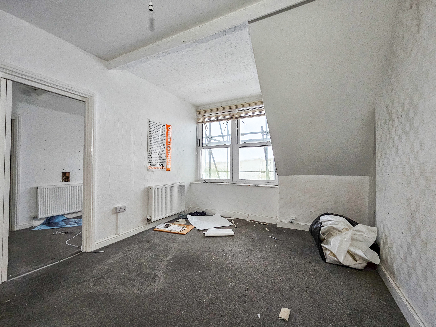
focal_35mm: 13
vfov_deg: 89.9
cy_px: 164
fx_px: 164
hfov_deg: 106.2
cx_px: 218
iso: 400
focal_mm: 2.2
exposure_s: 1/35
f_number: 2.2
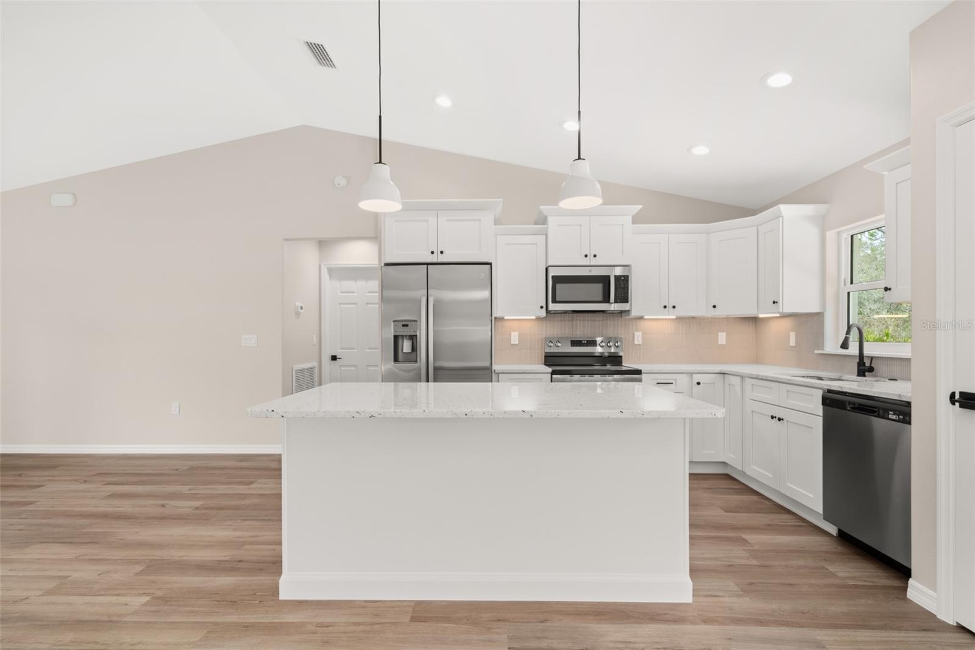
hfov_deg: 96.7
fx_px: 433
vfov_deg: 73.7
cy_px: 325
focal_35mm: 16
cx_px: 488
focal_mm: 16
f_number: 11
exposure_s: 1/6
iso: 400
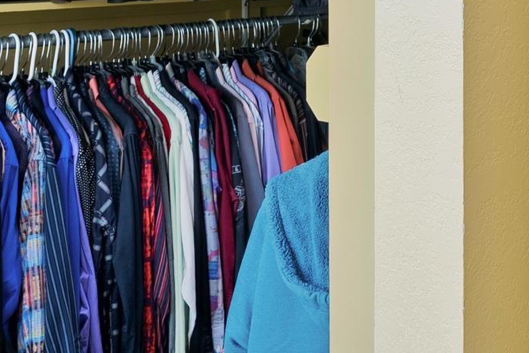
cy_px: -44
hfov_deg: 30.0
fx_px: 882
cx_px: 581
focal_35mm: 60
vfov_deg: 21.4
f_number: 9
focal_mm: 16
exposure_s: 1.3
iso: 250
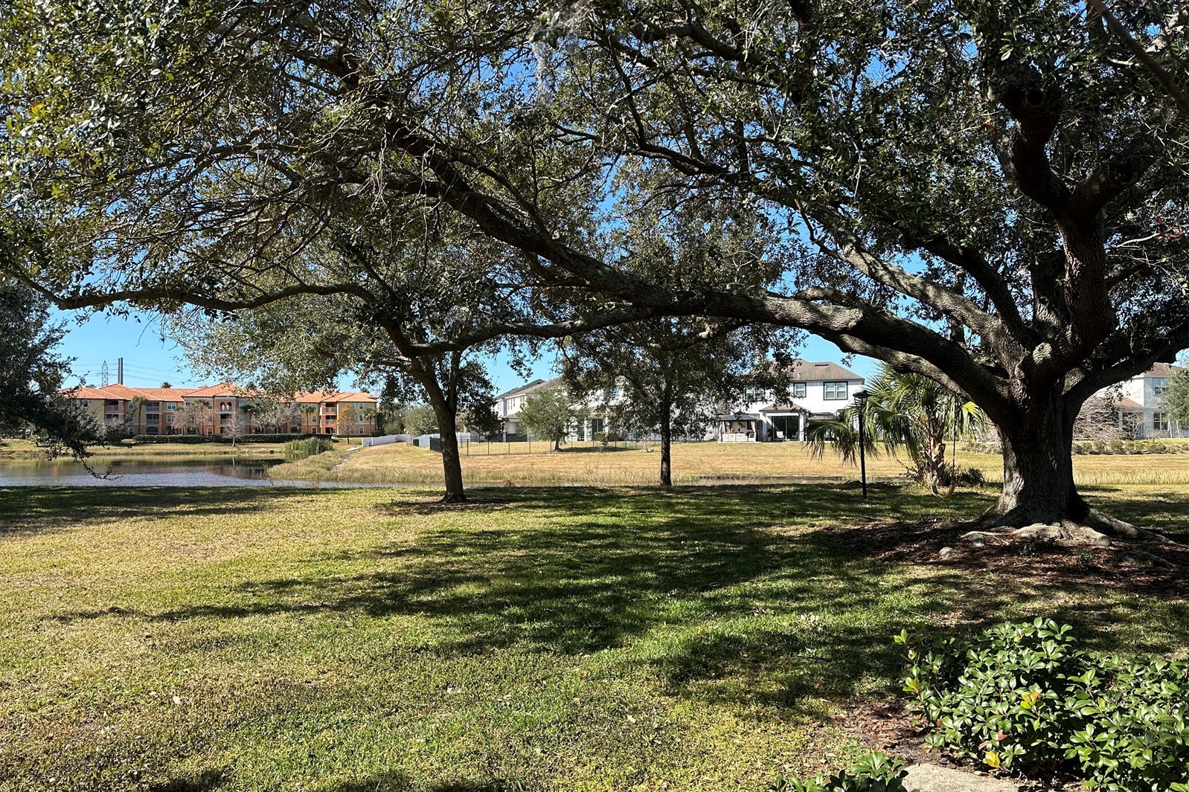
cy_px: 431
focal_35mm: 25
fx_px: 826
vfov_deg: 51.2
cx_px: 594
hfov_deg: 71.5
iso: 80
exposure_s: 1/1812
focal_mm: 6.86
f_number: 1.78
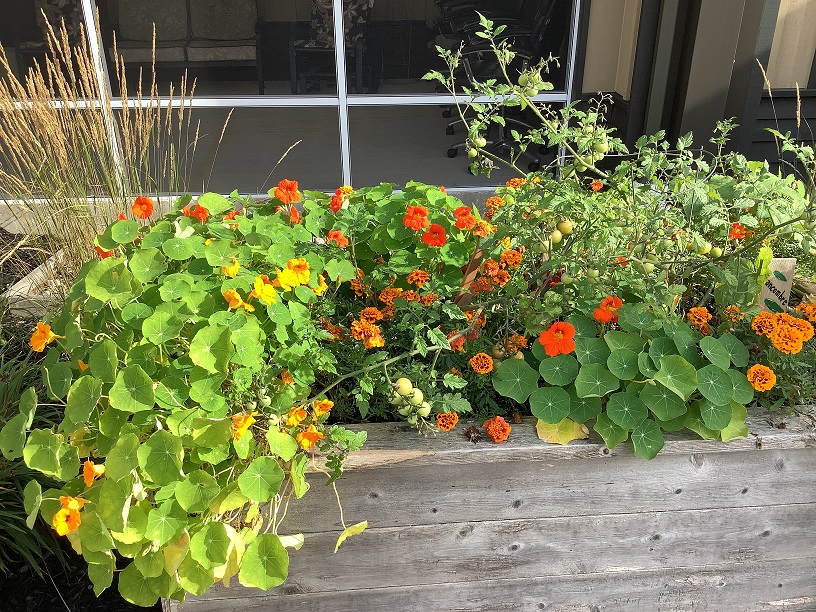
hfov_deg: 58.4
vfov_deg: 45.4
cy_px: 306
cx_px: 408
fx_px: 731
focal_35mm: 31
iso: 25
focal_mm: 3.3
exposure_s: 1/259
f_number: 2.4
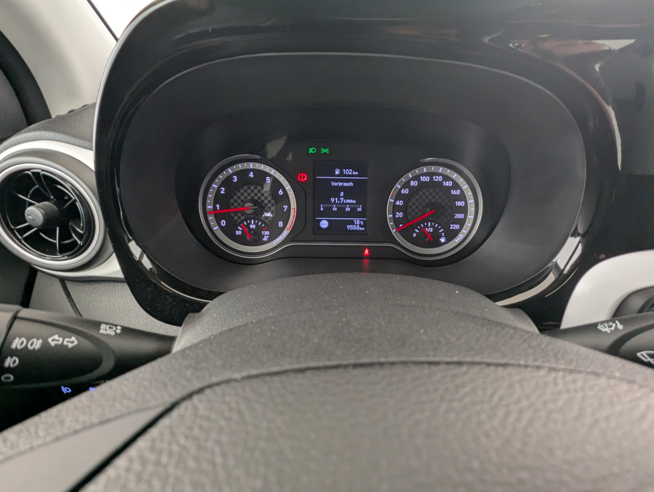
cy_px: 246
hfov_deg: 94.4
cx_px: 327
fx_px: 303
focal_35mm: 16
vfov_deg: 78.2
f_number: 2.2
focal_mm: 2.35
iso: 153
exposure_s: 1/33
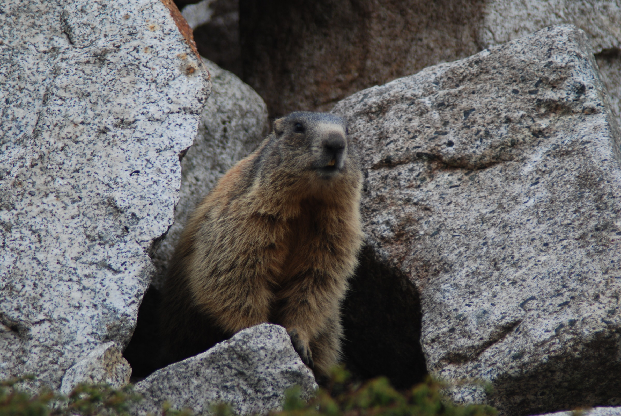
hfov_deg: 3.4
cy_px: 208
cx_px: 310
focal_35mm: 600
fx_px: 10361
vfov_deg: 2.3
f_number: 6
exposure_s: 1/250
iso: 125
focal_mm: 400
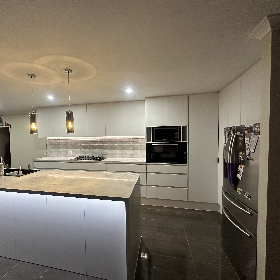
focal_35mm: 17
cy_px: 142
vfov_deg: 84.0
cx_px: 121
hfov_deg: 83.5
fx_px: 156
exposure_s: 1/100
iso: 320
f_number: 2.2
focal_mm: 2.22
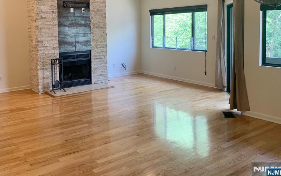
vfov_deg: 35.5
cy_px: 43
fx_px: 268
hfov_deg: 54.8
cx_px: 109
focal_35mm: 35
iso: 64
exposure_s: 1/60
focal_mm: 4.25
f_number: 1.8
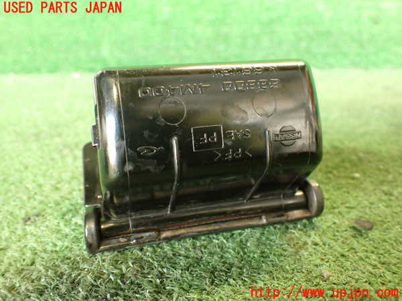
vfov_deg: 44.2
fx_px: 372
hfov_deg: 56.8
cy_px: 150
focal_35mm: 32
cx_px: 201
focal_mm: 5.79
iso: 640
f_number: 2.4
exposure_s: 1/30
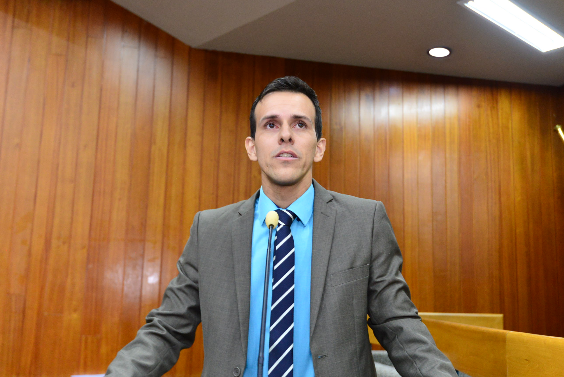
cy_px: 199
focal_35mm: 41
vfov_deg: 32.6
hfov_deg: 47.4
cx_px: 301
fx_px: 643
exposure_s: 1/80
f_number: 5
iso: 2500
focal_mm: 35
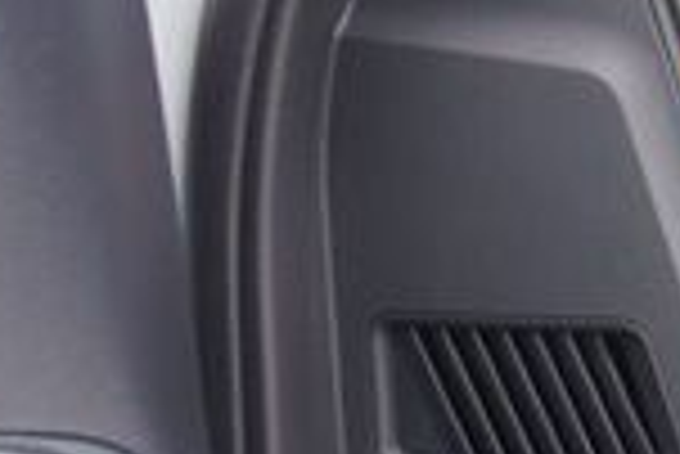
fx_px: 3082
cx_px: 1878
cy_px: 562
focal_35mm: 163
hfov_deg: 10.1
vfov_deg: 8.3
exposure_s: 1/60
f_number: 4
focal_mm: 16
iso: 160
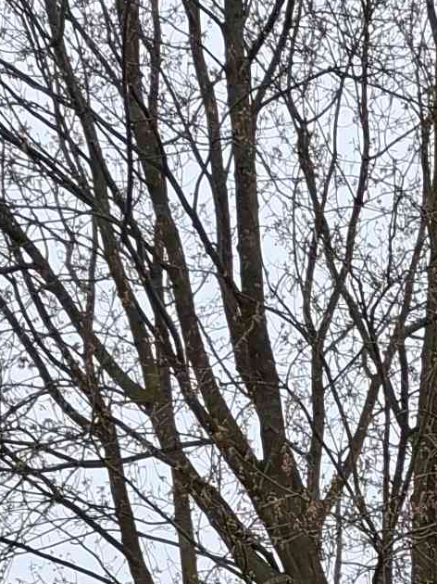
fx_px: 2510
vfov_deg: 11.4
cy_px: 1323
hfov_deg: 9.6
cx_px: 710
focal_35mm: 149
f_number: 1.8
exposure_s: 1/809
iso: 50
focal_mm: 5.54
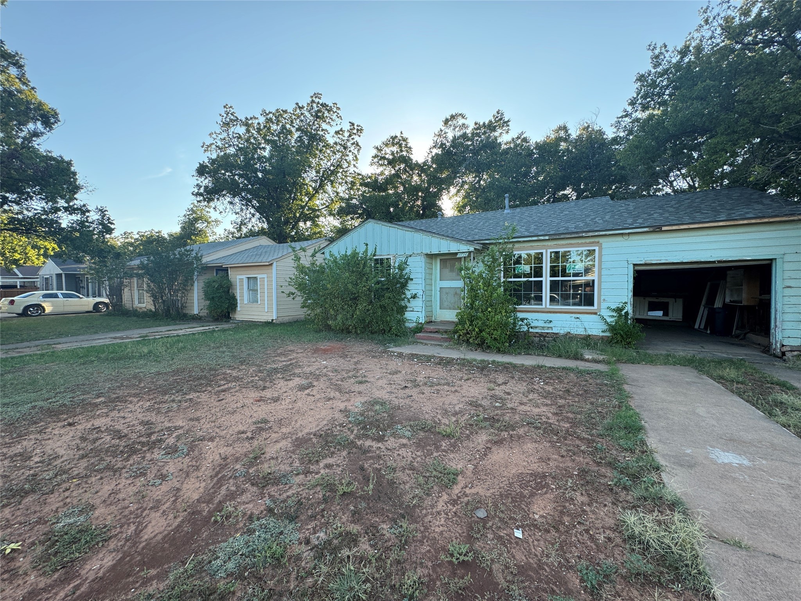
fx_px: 324
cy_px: 300
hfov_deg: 102.1
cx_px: 400
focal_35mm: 14
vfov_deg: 85.7
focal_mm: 2.22
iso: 40
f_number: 2.2
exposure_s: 1/198
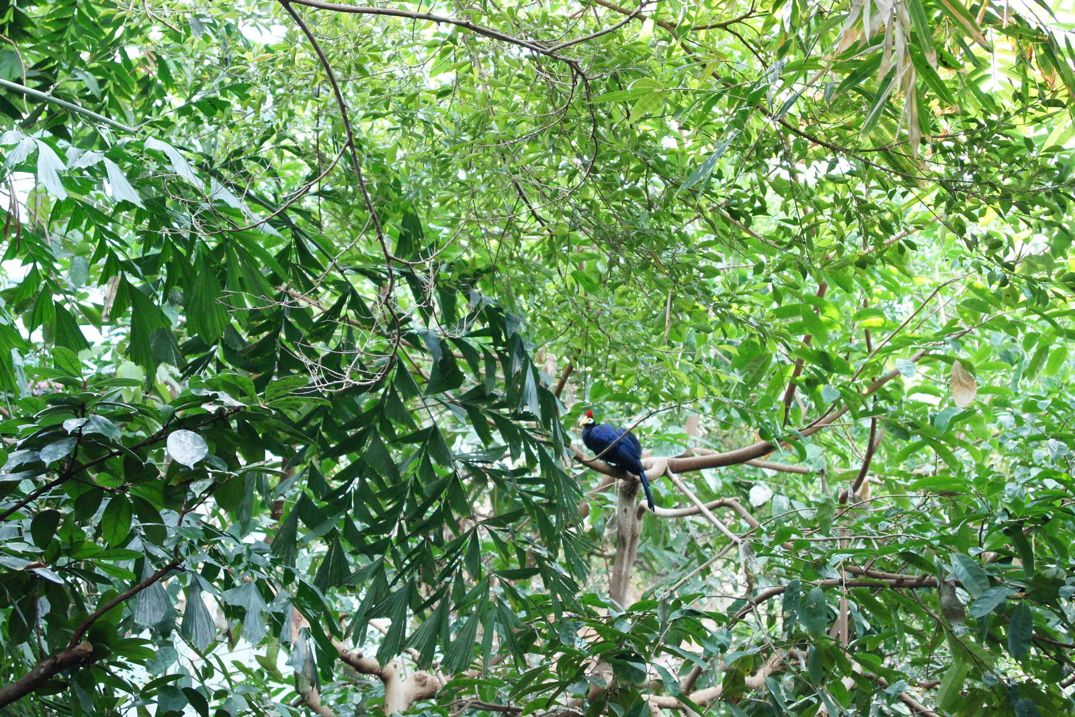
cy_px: 358
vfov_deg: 16.6
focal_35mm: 82
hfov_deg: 24.6
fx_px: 2464
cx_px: 538
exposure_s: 1/50
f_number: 5.6
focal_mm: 55
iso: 1600
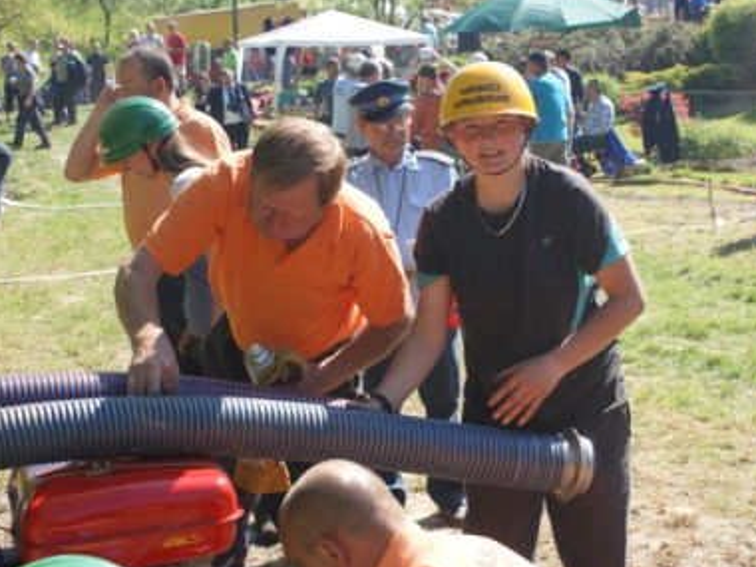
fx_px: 1485
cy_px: 281
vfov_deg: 21.6
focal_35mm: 68
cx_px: 434
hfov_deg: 28.5
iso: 100
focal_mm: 40
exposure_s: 1/100
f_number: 7.1
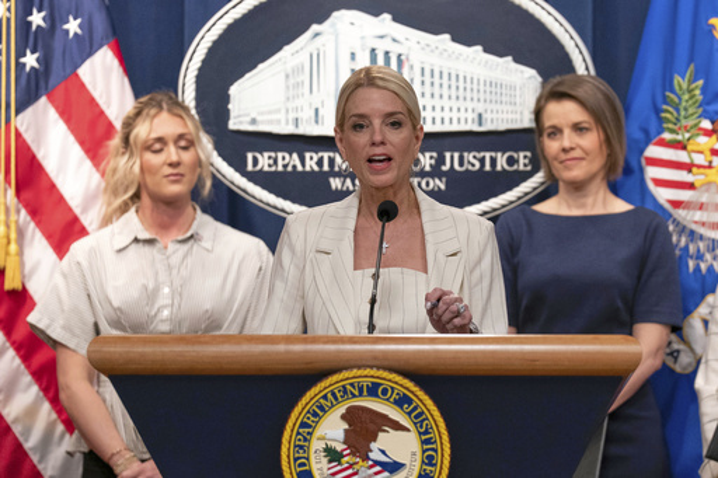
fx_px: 3868
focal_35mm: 194
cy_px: 239
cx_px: 359
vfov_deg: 7.1
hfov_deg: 10.6
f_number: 3.5
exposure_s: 1/320
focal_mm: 194
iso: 2500
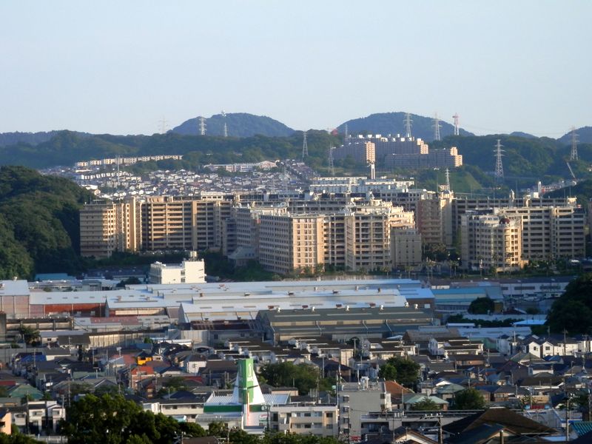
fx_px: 2890
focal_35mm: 169
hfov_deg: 11.7
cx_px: 296
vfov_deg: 8.8
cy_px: 222
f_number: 5.7
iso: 80
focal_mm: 30.2
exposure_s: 1/200
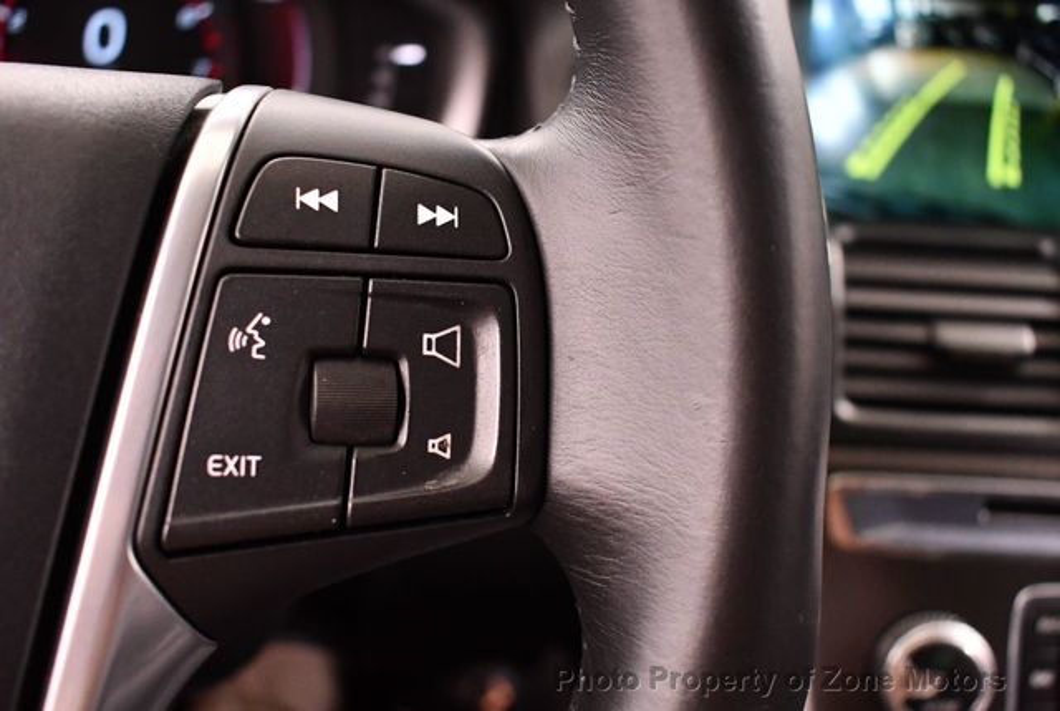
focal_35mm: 36
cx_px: 530
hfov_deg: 53.1
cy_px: 356
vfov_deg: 37.0
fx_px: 1062
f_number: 3.5
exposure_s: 1/80
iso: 3200
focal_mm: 18
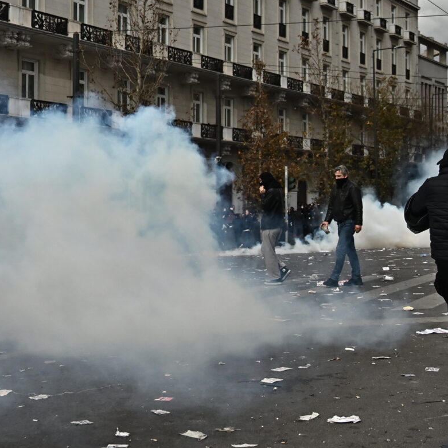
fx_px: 688
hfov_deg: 35.7
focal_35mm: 47
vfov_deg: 36.1
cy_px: 224
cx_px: 296
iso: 640
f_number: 4
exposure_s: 1/13000
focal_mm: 24
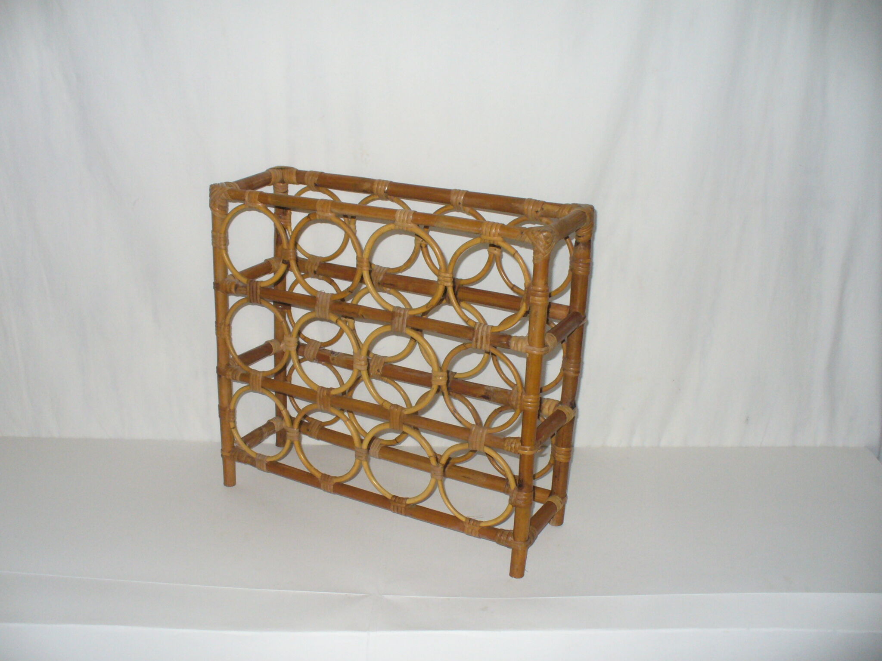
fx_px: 943
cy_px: 330
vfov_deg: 38.7
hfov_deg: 50.1
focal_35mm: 37
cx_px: 441
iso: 200
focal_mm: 6.1
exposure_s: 1/30
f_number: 2.8
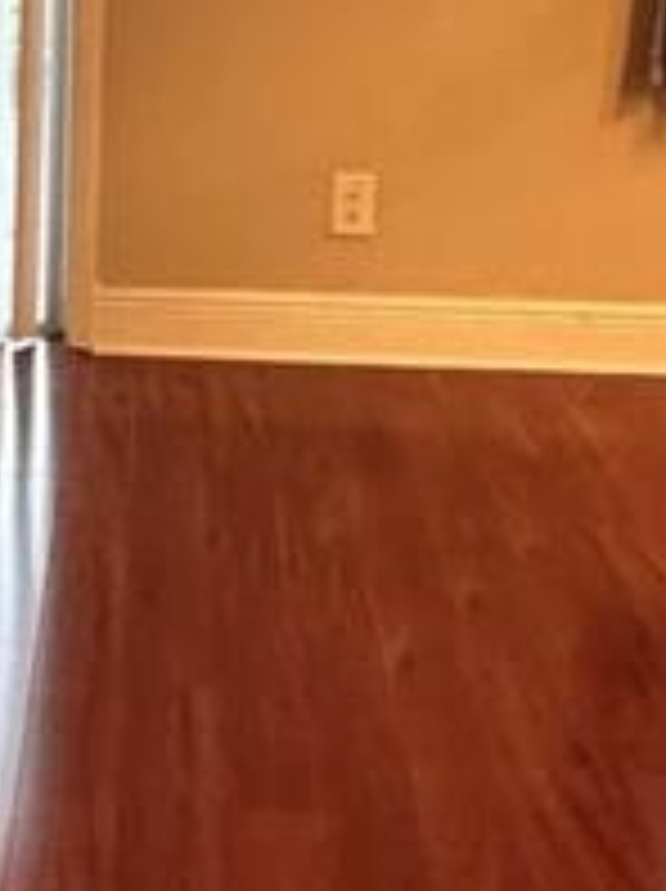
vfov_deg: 22.7
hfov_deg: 16.9
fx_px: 2185
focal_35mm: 85
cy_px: 158
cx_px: -40
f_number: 2.2
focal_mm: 2.22
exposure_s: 1/60
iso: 320
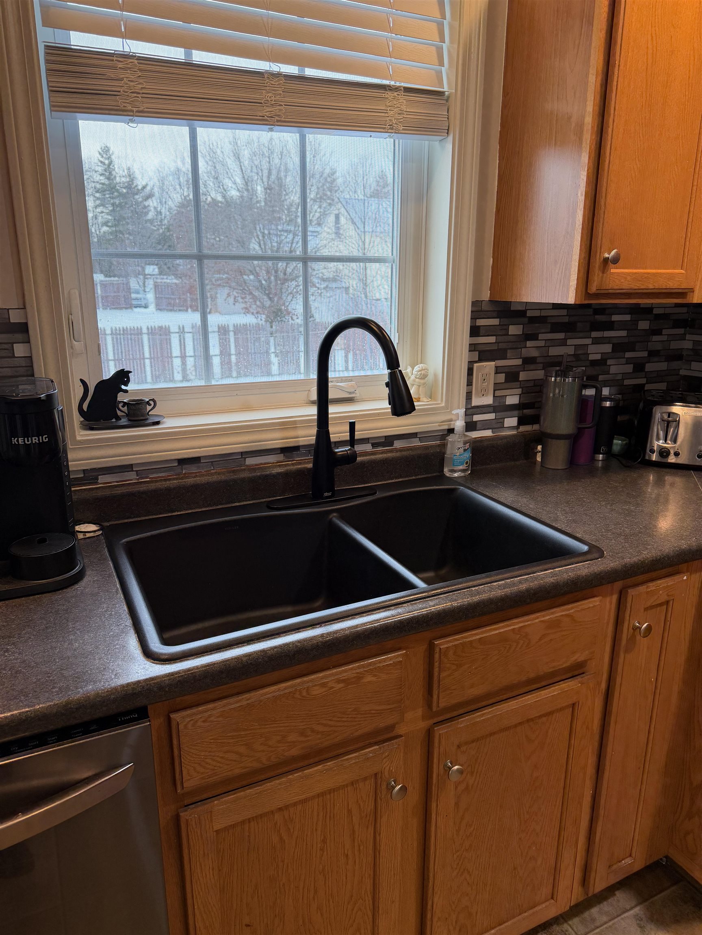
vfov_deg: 71.6
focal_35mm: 24
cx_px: 351
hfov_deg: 56.8
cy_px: 468
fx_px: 649
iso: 125
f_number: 1.78
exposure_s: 1/207
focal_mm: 6.76
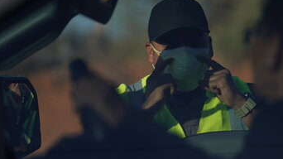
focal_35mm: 232
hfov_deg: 9.3
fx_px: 1740
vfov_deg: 5.2
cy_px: 92
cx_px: 197
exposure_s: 1/1000
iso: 50
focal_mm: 148
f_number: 2.8
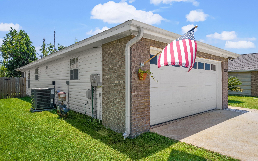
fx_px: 162
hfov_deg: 77.2
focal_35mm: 23
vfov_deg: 53.0
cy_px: 81
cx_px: 129
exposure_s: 1/1000
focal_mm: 8.38
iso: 100
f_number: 2.8
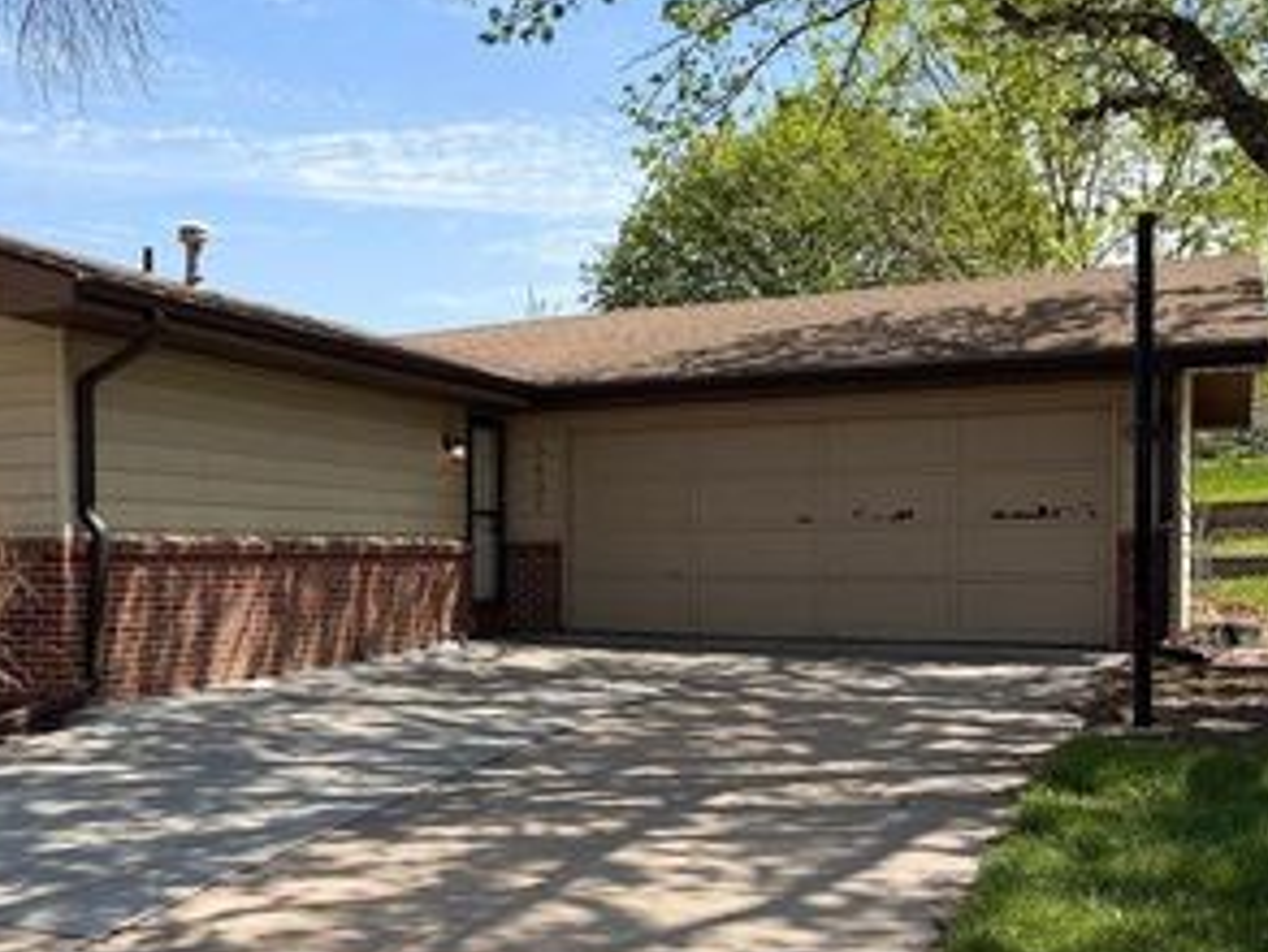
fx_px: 1502
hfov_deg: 43.4
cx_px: 238
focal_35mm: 41
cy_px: 573
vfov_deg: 35.0
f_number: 1.78
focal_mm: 6.76
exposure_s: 1/3145
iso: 80
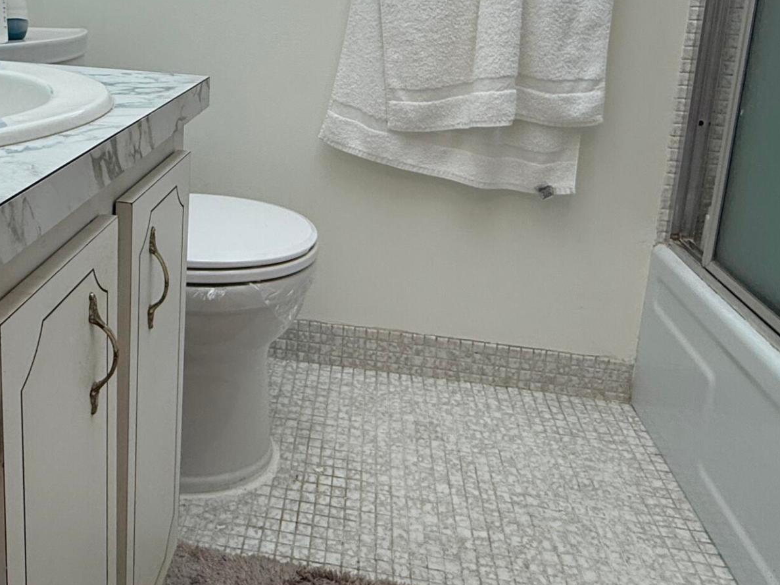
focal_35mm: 34
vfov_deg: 40.1
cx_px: 247
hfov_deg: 52.7
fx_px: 766
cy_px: 118
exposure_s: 1/120
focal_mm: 2.22
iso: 125
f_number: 2.2
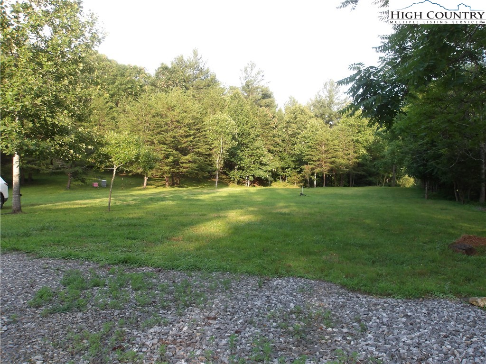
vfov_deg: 51.4
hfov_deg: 65.3
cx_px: 243
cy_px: 182
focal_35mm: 27
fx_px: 379
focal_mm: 4.9
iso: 100
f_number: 3
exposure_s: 1/187
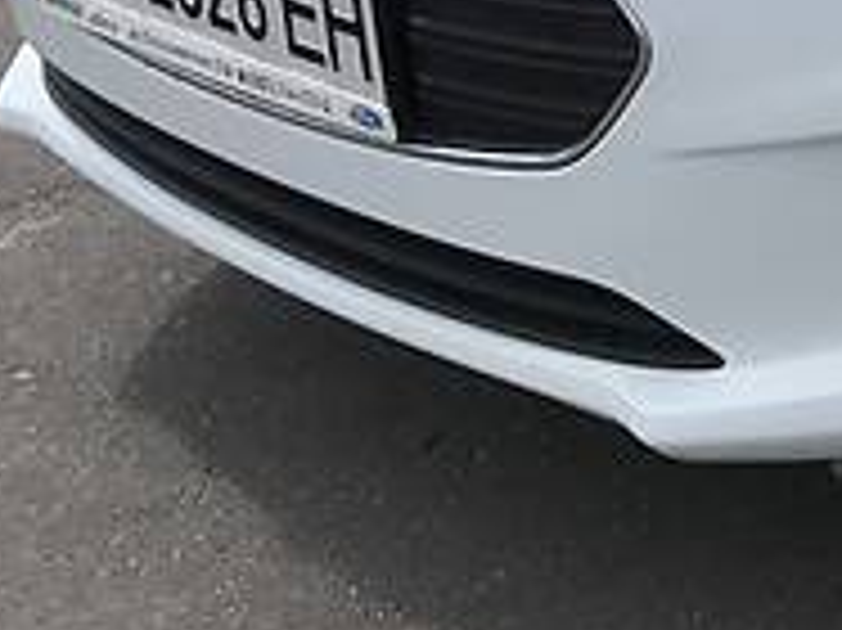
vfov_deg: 11.3
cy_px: -558
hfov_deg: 13.7
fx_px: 2917
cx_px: 1729
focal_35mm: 120
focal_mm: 4
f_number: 1.8
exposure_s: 1/3195
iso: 20
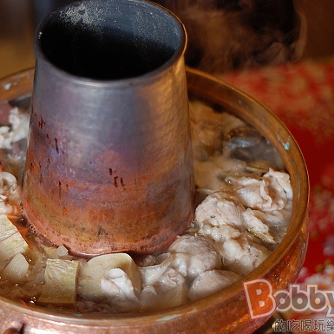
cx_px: 97
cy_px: 167
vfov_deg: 18.1
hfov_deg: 18.0
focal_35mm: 96
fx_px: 1048
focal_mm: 50
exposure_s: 1/80
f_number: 1.8
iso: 200
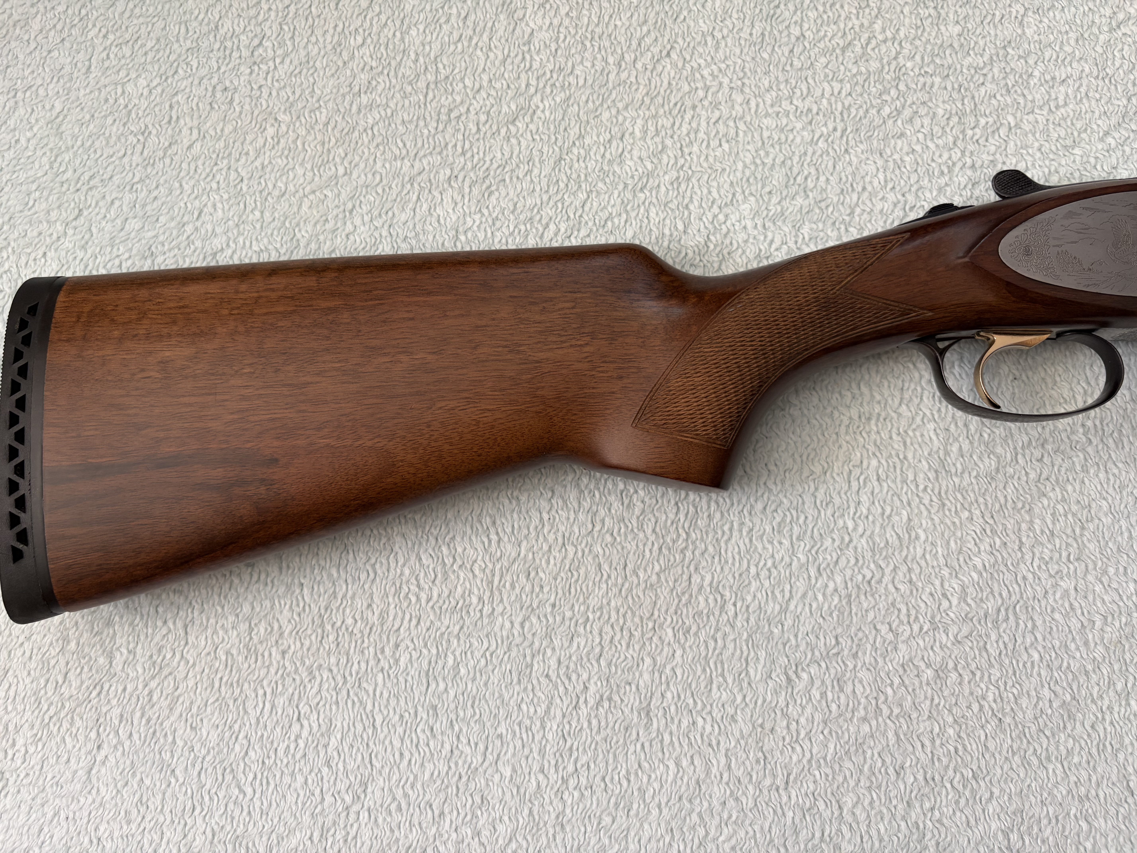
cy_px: 426
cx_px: 568
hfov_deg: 67.3
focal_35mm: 26
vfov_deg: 53.1
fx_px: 854
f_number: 1.6
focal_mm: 5.96
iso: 125
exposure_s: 1/122
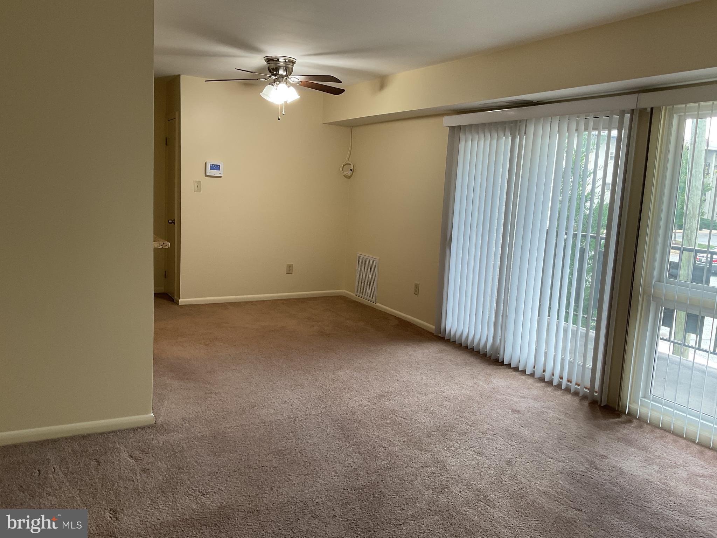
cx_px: 358
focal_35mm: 29
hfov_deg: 61.7
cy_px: 269
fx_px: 601
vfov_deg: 48.2
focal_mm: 3
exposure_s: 1/60
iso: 40
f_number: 1.8
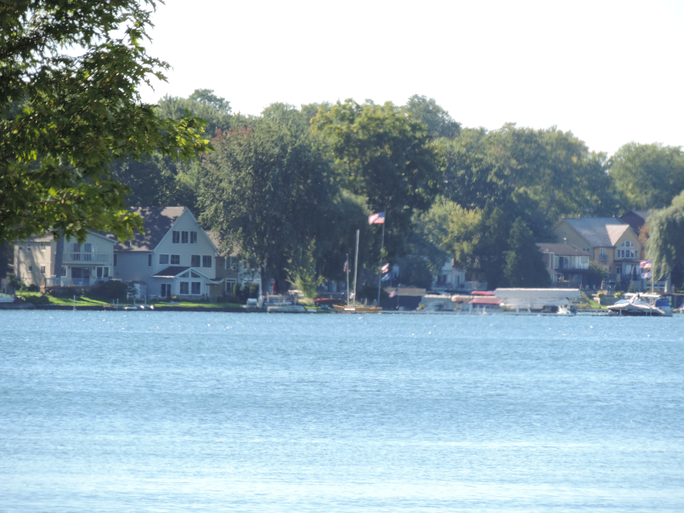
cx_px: 342
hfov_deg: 4.0
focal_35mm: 500
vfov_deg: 3.0
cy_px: 256
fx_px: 9880
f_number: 4.9
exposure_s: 1/250
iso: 110
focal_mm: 89.1
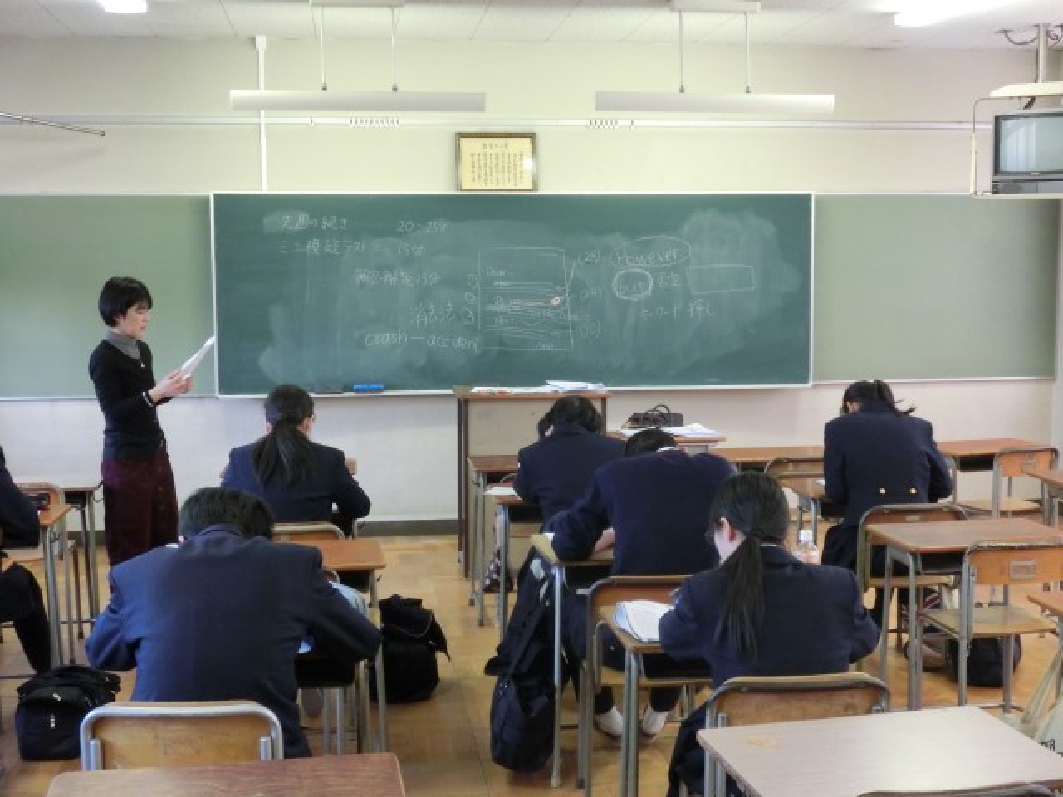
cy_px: 398
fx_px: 1351
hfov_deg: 42.9
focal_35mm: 44
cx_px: 532
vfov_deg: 32.9
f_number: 3.4
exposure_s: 1/50
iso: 800
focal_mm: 7.9
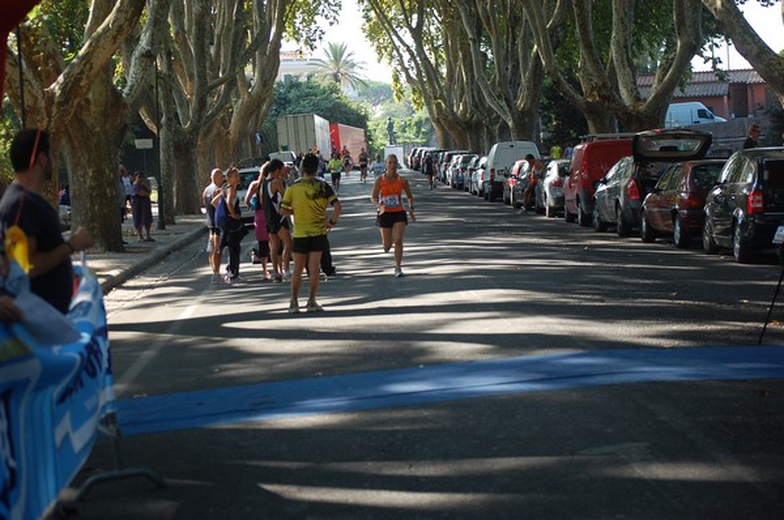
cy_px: 260
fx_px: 1794
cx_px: 392
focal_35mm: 82
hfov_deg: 24.7
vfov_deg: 16.5
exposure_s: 1/500
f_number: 4
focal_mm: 55
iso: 450
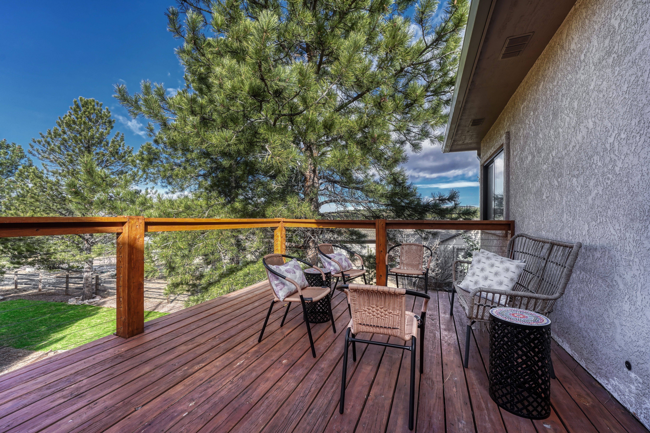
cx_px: 325
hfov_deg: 100.4
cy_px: 216
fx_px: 271
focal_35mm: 15
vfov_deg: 77.3
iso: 400
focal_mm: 15
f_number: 8
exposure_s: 1/3200
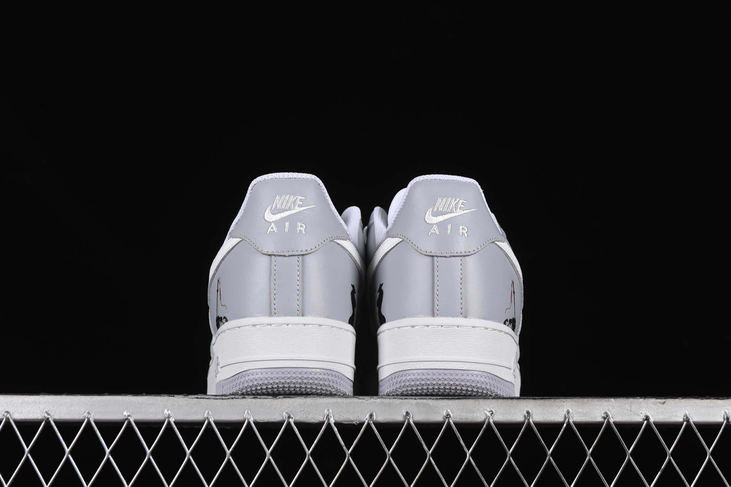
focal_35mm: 75
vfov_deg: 18.2
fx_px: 1523
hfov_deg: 27.0
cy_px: 244
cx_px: 366
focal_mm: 50
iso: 160
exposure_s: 1/80
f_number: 8
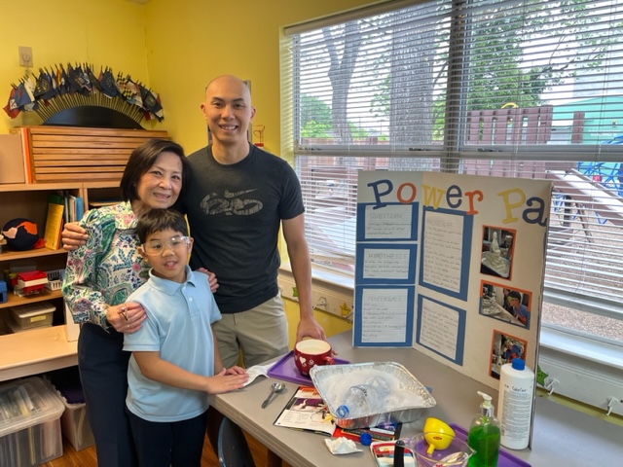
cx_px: 312
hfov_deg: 67.3
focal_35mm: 26
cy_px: 234
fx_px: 468
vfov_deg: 53.1
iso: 125
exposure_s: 1/120
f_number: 1.6
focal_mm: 5.1
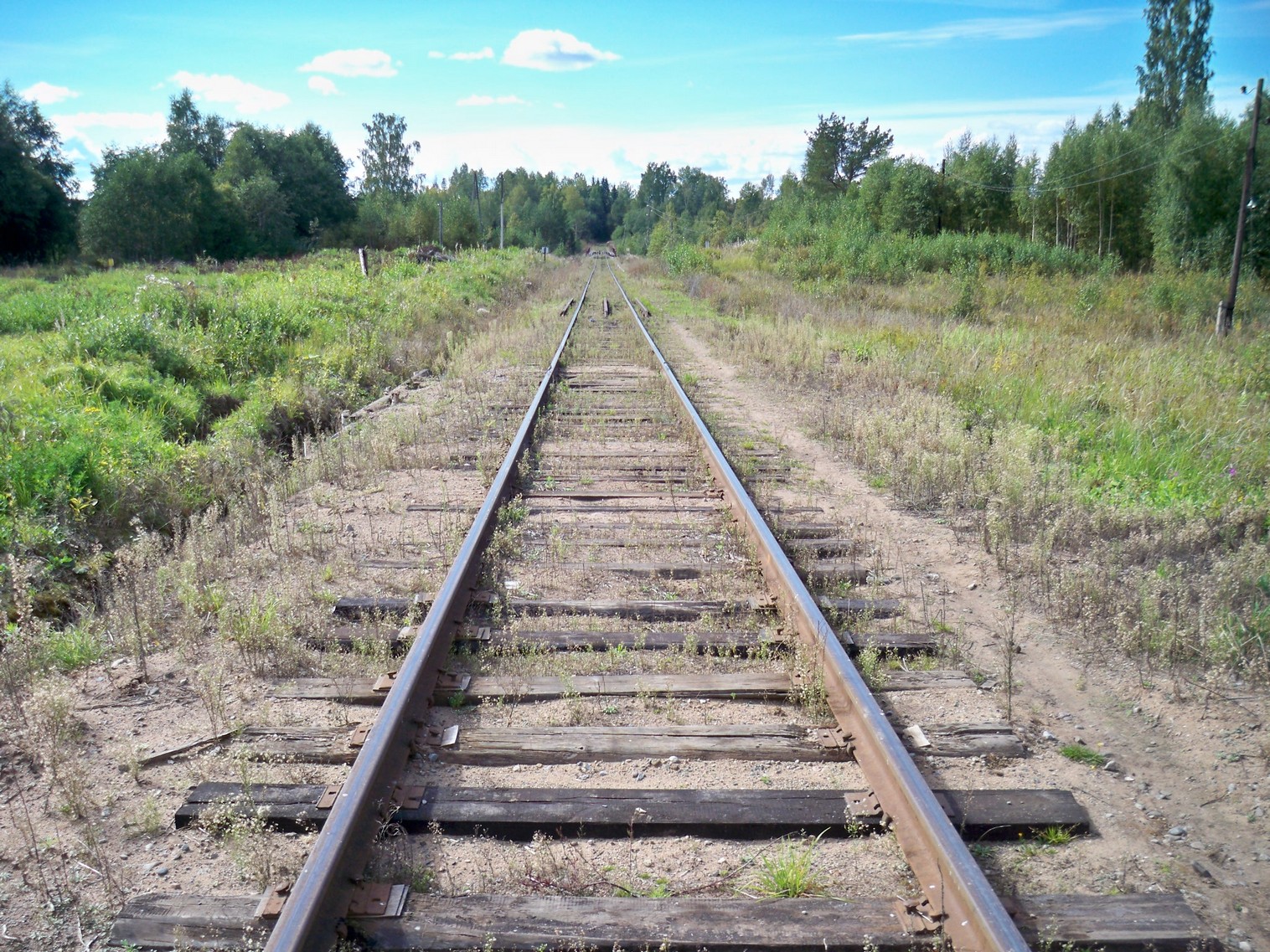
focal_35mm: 35
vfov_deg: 40.7
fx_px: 1284
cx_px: 635
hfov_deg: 52.6
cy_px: 476
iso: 64
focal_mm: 6.3
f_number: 3.1
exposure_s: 1/400
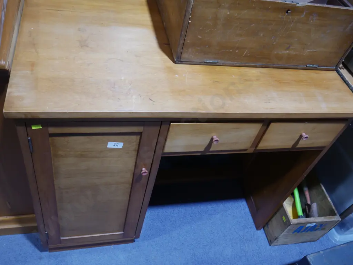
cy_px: 132
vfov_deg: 44.2
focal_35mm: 32
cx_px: 176
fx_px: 326
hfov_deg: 56.8
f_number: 3.6
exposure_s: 1/60
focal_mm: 16
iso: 400
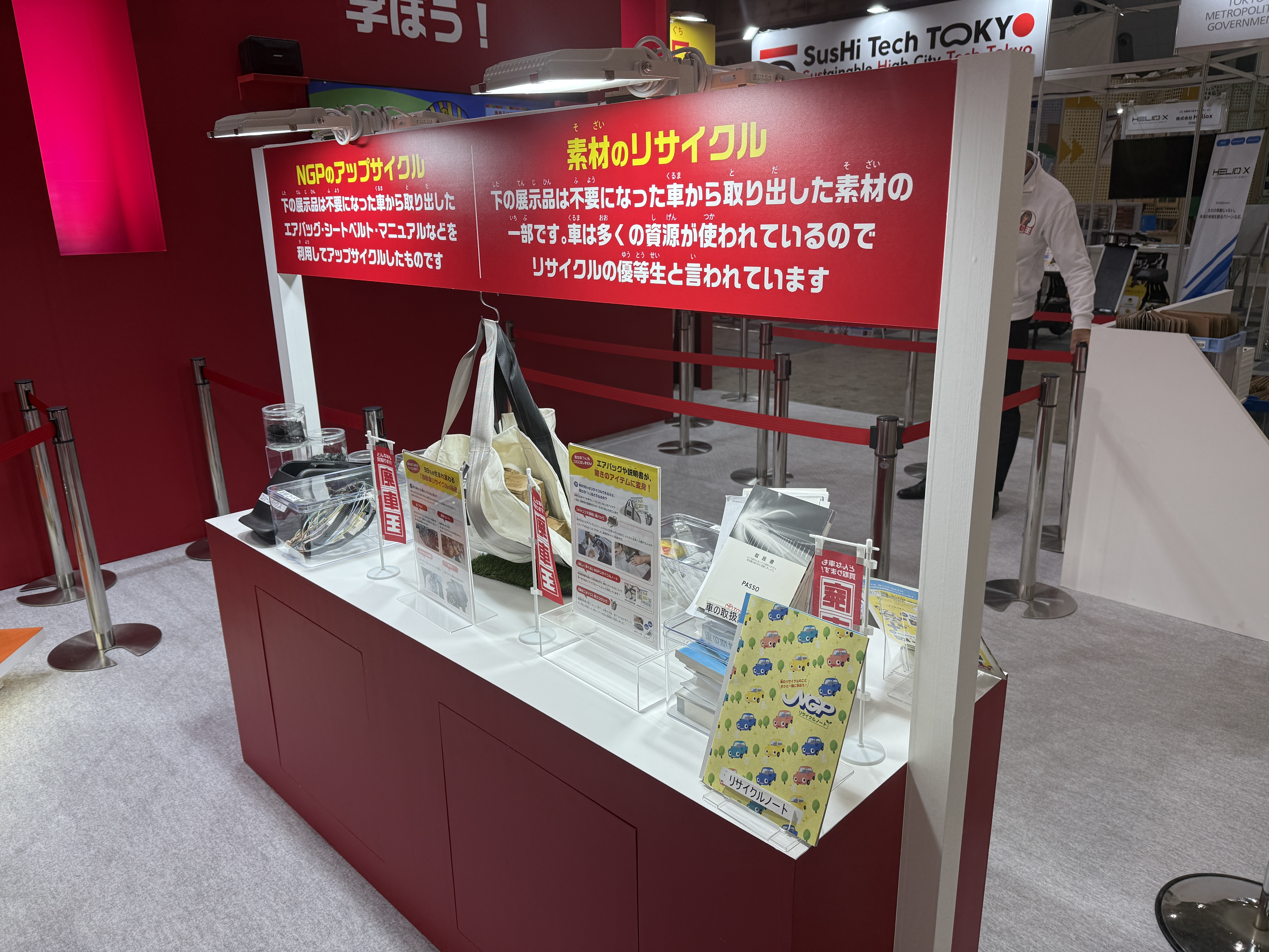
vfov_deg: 56.8
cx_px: 634
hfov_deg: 71.6
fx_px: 880
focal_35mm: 24
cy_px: 476
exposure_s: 1/234
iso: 64
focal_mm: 6.76
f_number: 1.78
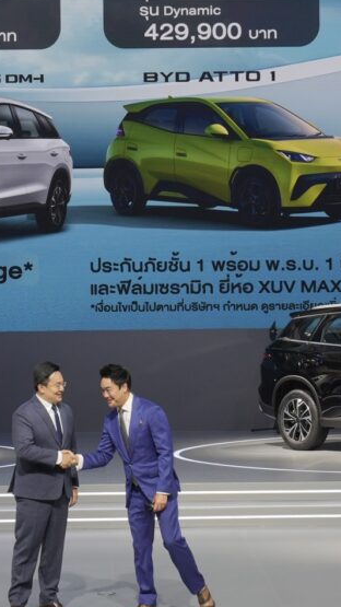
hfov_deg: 10.3
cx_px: 91
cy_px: 255
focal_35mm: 117
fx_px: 1882
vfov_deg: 18.3
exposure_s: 1/160
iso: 800
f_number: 8
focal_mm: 53
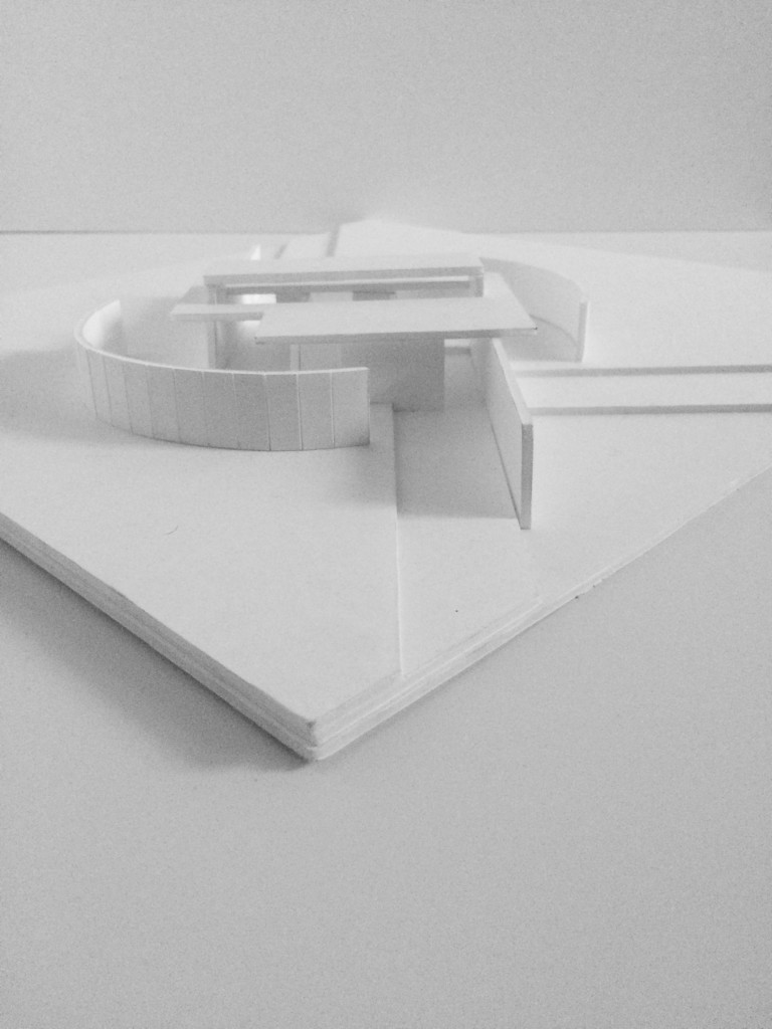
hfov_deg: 48.2
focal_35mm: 29
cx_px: 386
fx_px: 862
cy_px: 514
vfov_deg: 61.7
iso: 80
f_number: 2.2
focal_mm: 4.15
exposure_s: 1/33
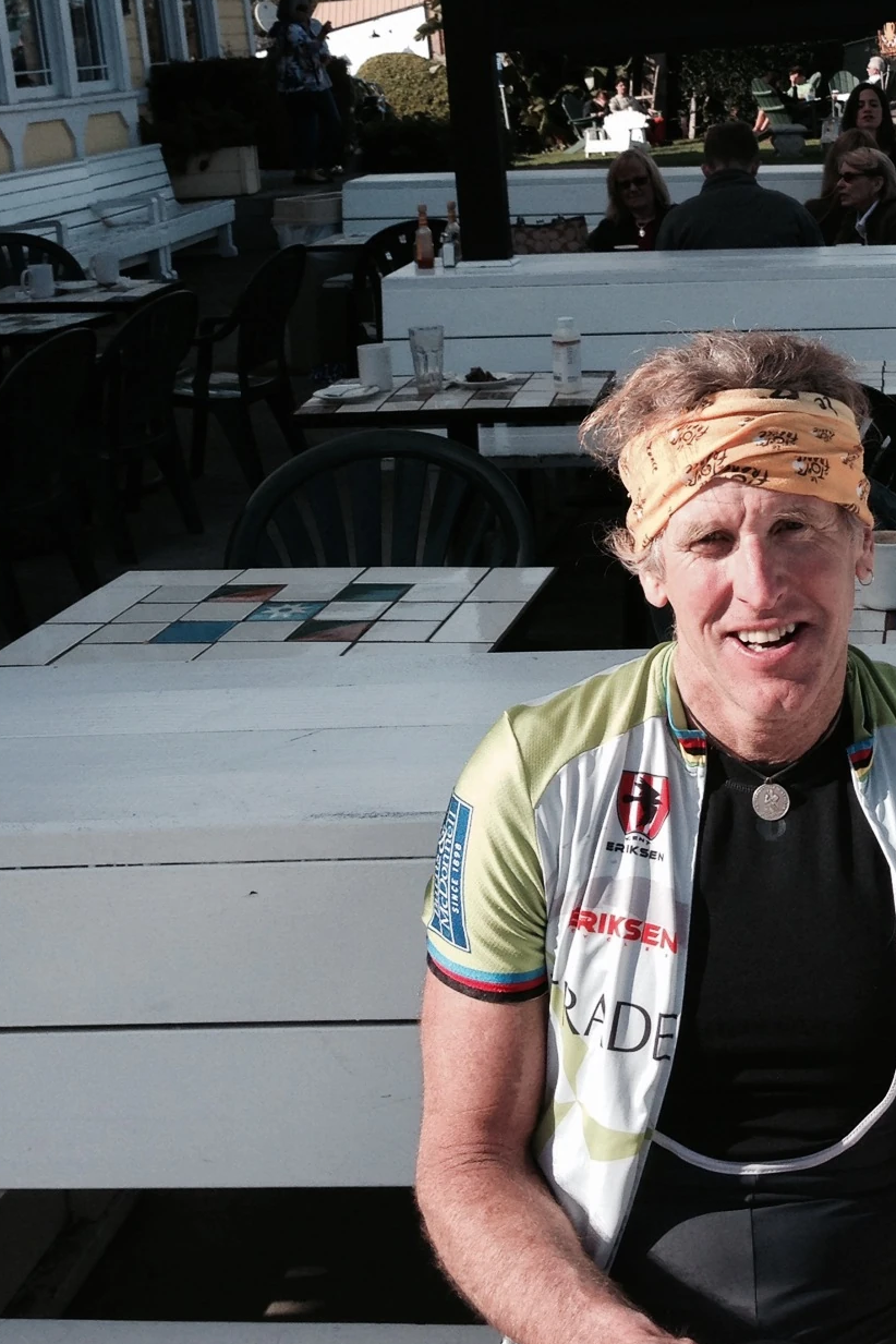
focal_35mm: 57
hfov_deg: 23.5
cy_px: 340
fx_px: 2128
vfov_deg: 34.3
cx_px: 673
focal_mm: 4.12
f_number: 2.4
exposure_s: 1/1550
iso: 50
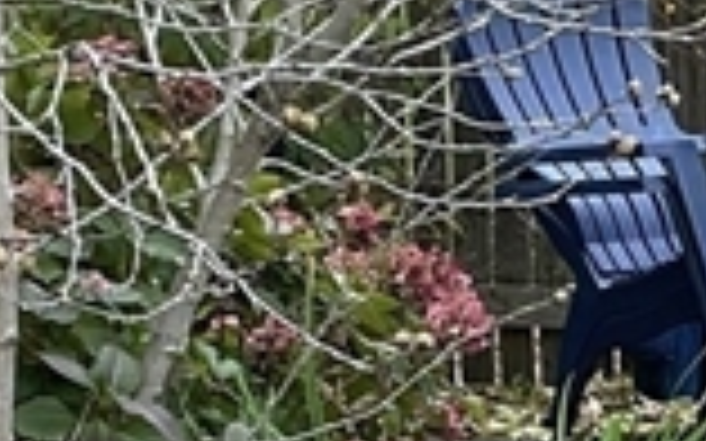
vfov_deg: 6.5
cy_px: 504
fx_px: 3847
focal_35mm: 200
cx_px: 728
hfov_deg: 10.4
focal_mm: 3
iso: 25
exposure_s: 1/122
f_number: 1.8
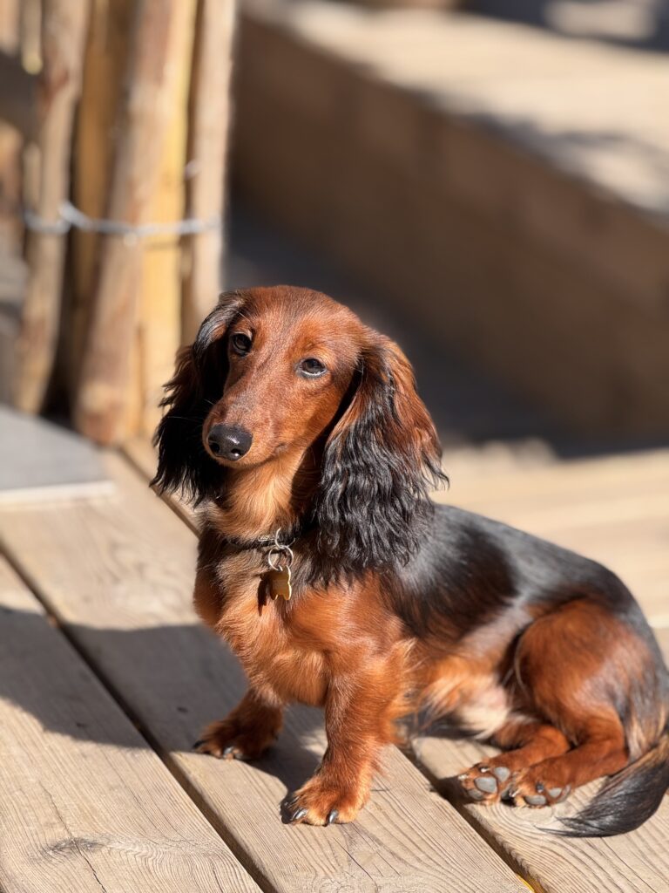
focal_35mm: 120
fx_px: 3092
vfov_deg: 16.4
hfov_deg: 12.3
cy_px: 446
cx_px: 334
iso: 50
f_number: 2.8
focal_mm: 15.66
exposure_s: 1/522
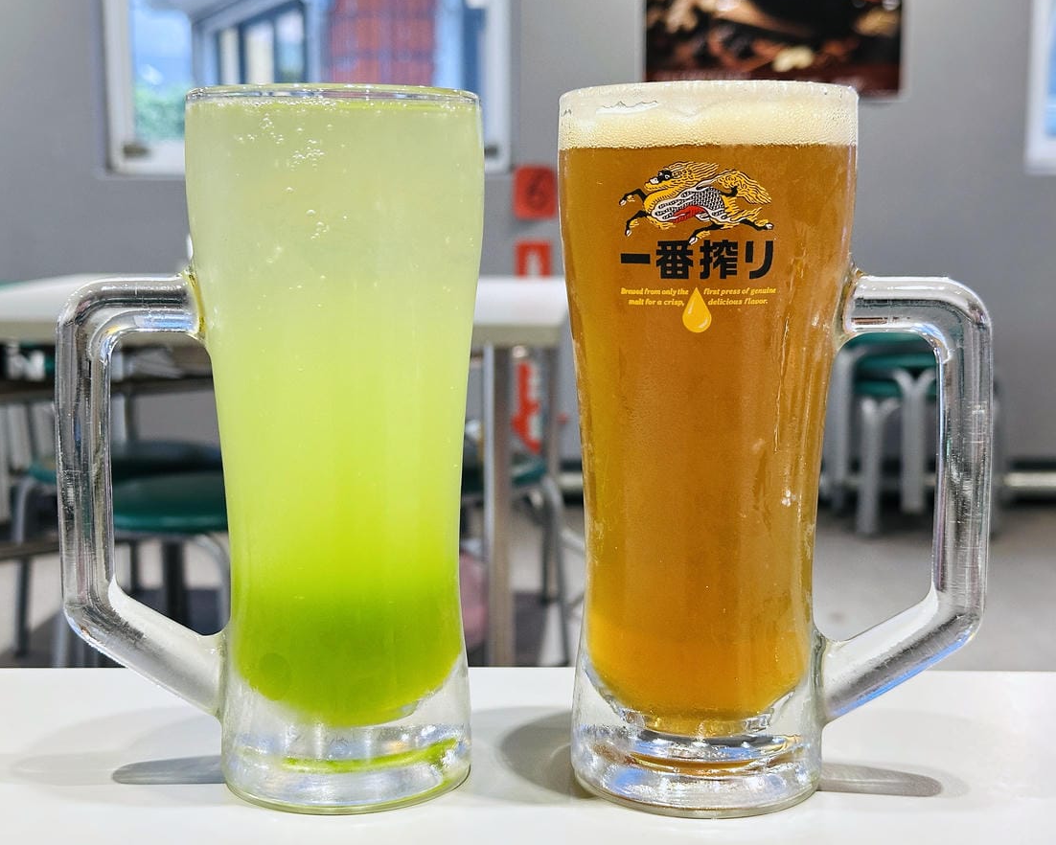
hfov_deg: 36.6
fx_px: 1594
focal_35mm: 51
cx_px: 527
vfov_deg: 29.7
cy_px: 426
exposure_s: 1/60
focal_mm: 6.86
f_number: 1.78
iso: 250
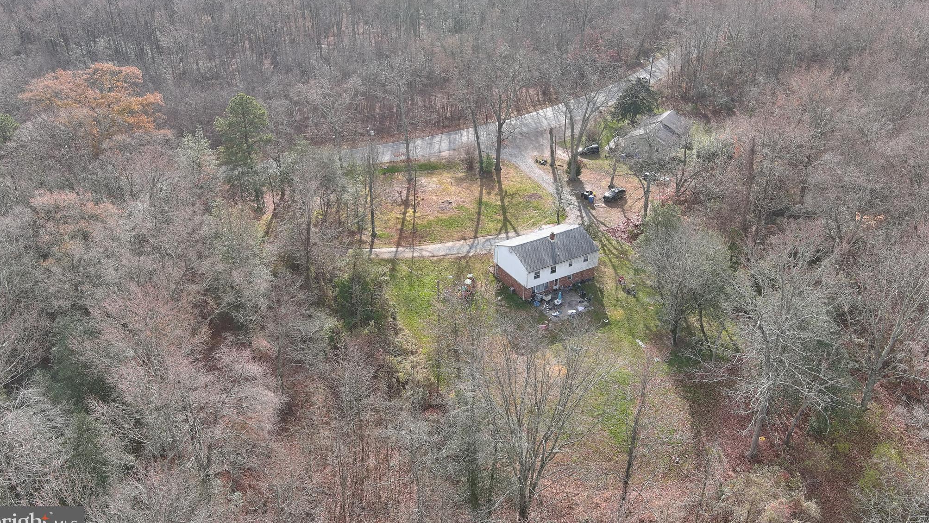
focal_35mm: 31
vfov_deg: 37.7
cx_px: 456
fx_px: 764
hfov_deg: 62.6
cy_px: 224
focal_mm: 10.57
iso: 100
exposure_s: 1/320
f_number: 2.8
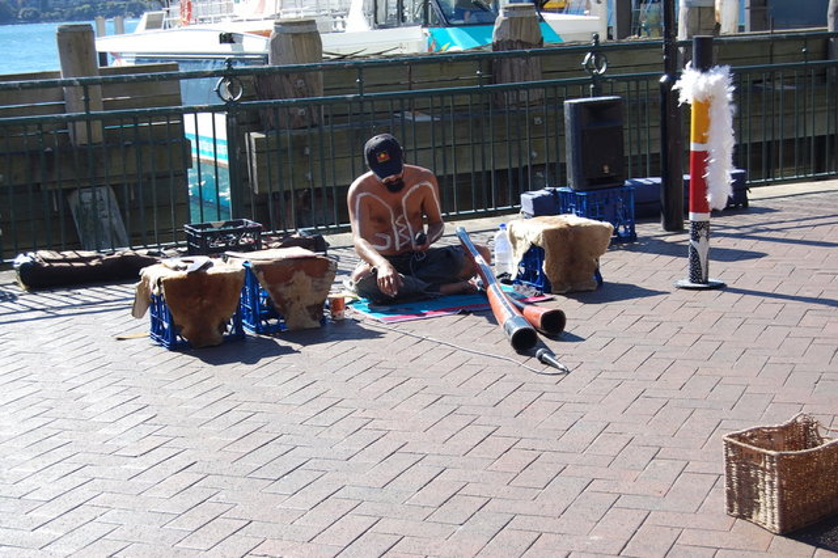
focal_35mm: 60
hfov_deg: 33.4
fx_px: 1396
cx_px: 419
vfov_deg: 22.6
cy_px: 279
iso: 200
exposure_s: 1/200
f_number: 7.1
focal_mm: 40
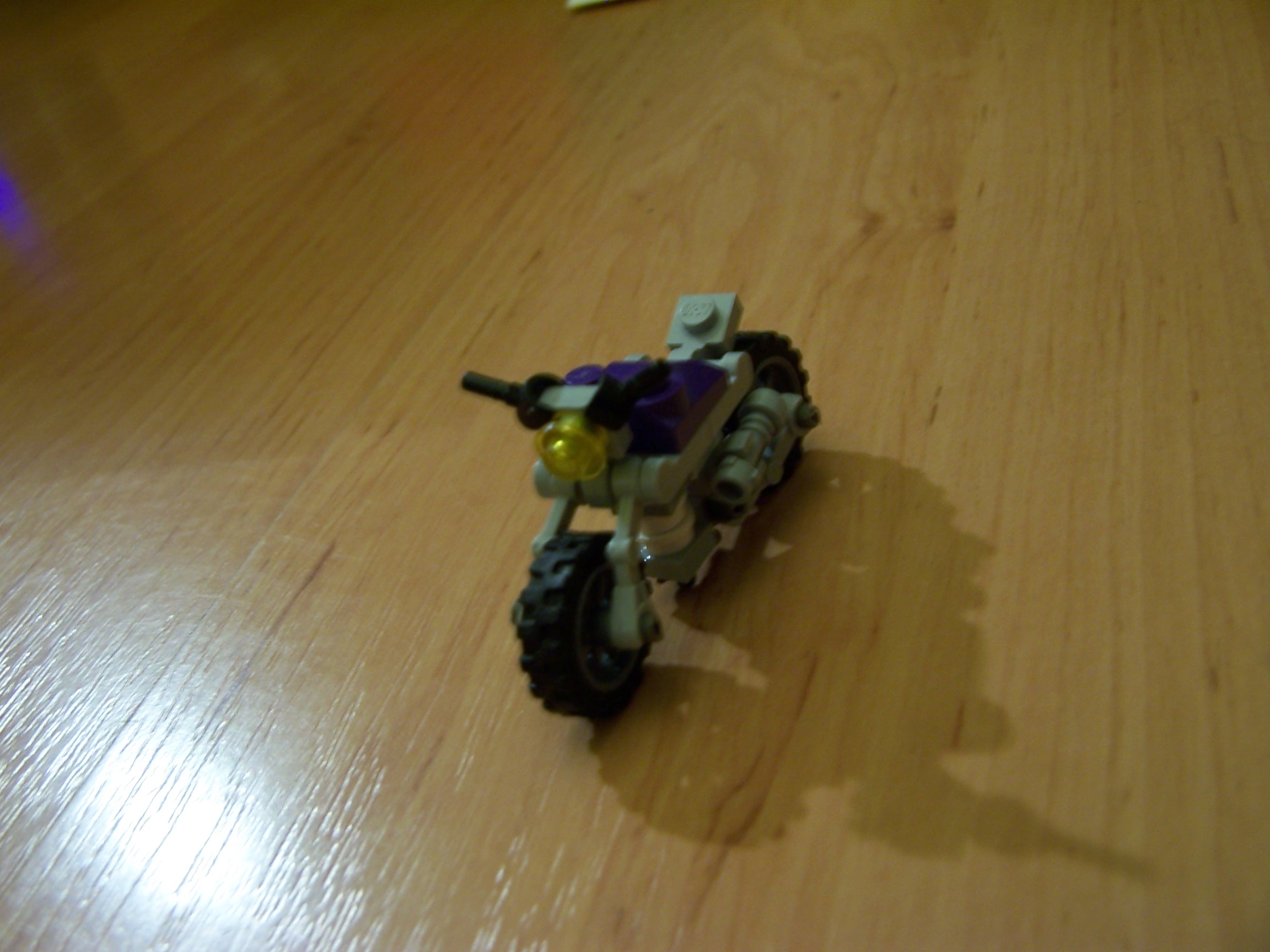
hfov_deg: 49.0
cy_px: 476
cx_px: 635
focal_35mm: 38
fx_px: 1394
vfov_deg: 37.7
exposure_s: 1/2
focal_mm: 6.3
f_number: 2.8
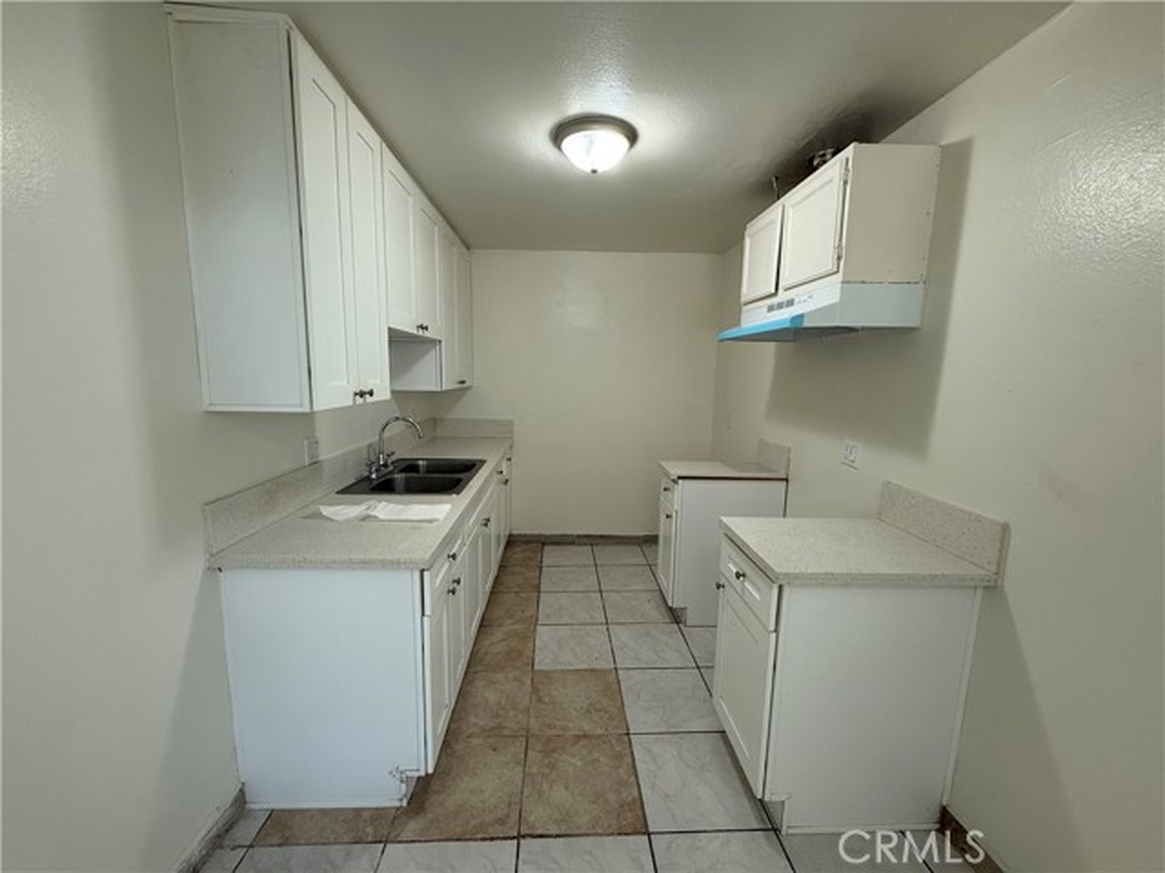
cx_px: 582
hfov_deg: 102.1
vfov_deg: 85.7
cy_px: 436
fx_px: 471
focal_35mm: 14
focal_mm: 2.22
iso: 160
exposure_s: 1/120
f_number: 2.2
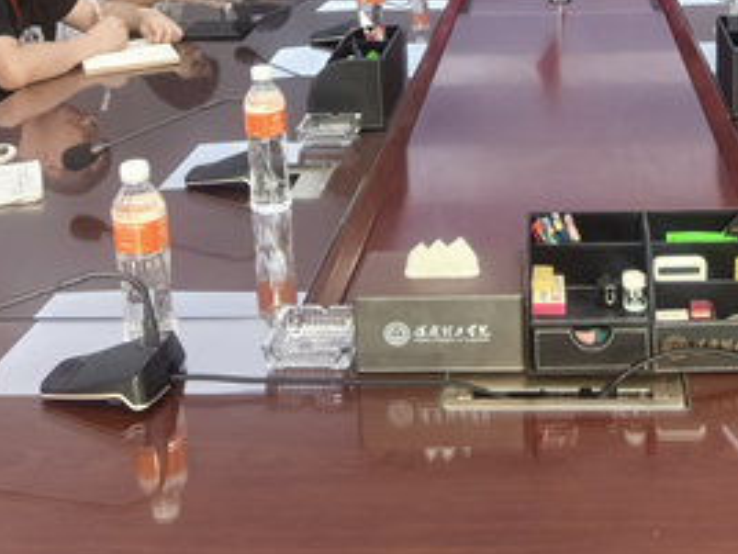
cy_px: -84
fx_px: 1087
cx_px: 531
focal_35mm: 51
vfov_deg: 26.0
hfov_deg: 36.8
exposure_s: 1/100
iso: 64
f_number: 2.2
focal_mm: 1.95
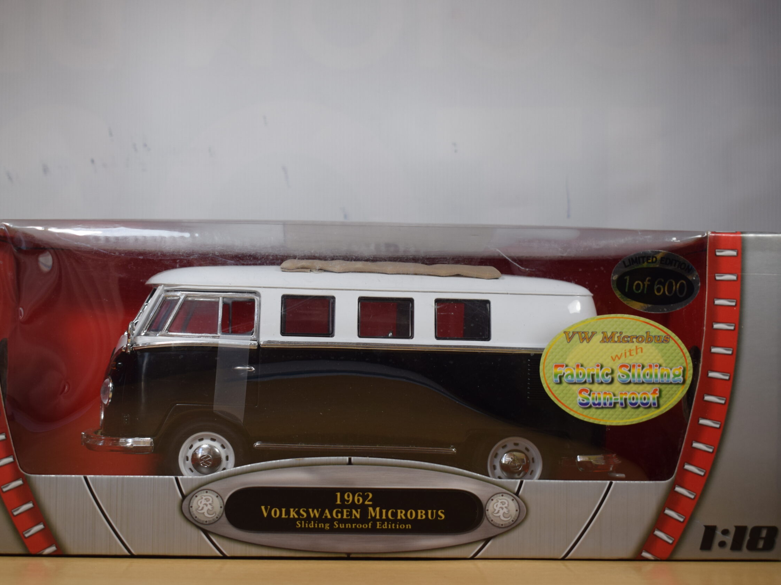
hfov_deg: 34.3
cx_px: 343
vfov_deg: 26.1
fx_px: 1263
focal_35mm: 56
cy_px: 289
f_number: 6.3
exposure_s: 1/160
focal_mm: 34
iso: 400
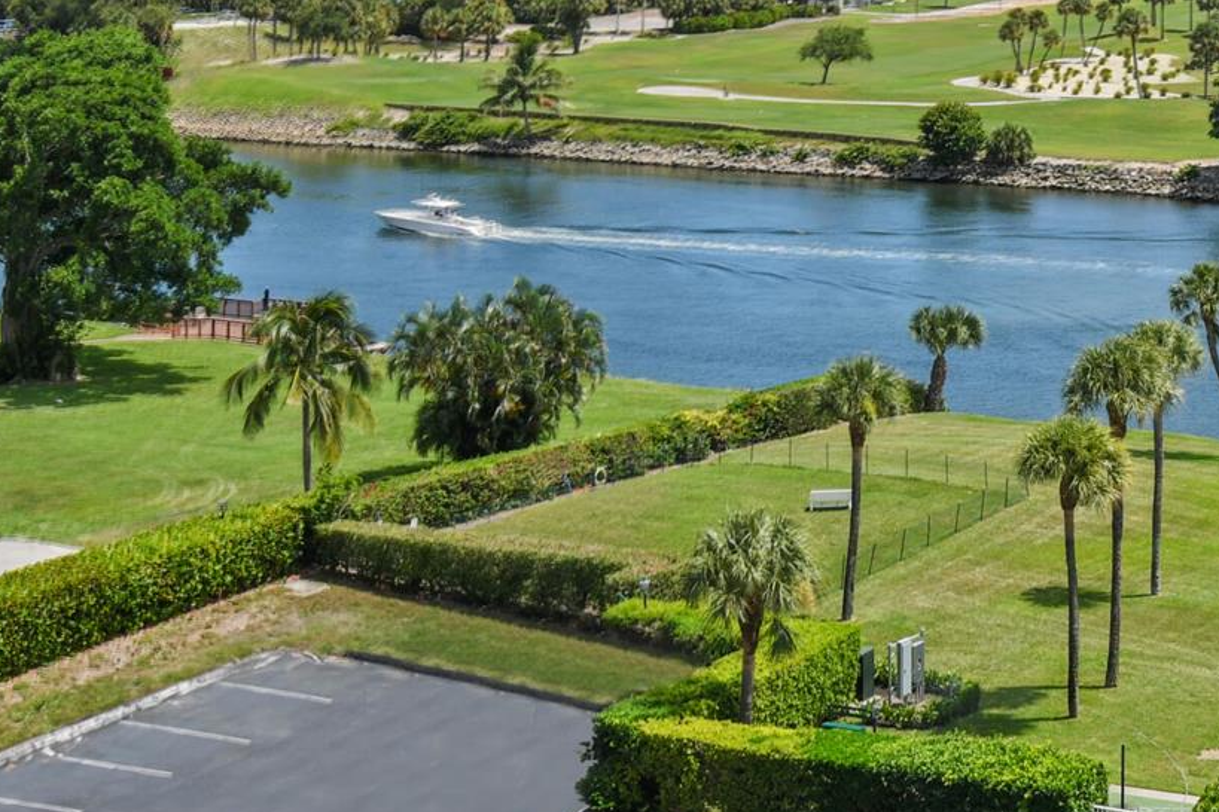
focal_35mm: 75
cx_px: 1204
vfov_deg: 17.8
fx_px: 2539
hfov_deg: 25.7
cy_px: 14
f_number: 11
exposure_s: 1/80
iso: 100
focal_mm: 20
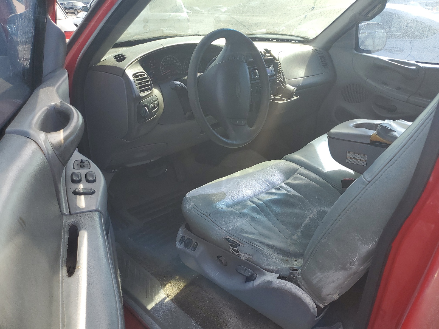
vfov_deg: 53.1
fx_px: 330
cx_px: 220
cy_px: 164
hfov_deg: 67.3
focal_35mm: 26
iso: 50
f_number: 1.5
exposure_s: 1/588
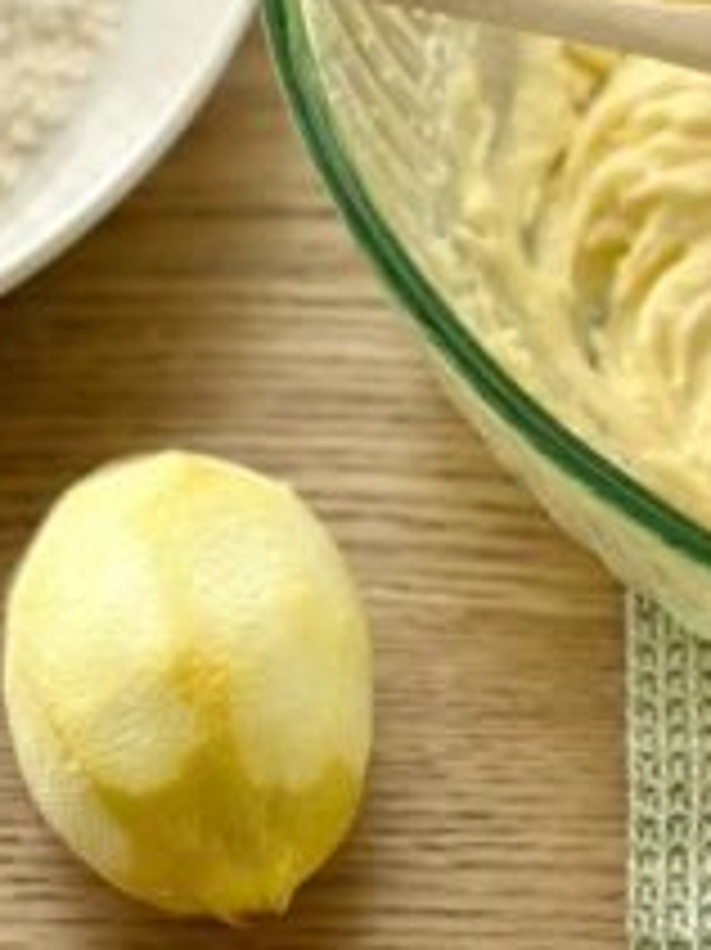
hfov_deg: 13.0
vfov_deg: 16.9
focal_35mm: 114
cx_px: 281
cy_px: 32
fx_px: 3125
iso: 80
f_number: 1.78
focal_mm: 6.86
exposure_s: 1/1030
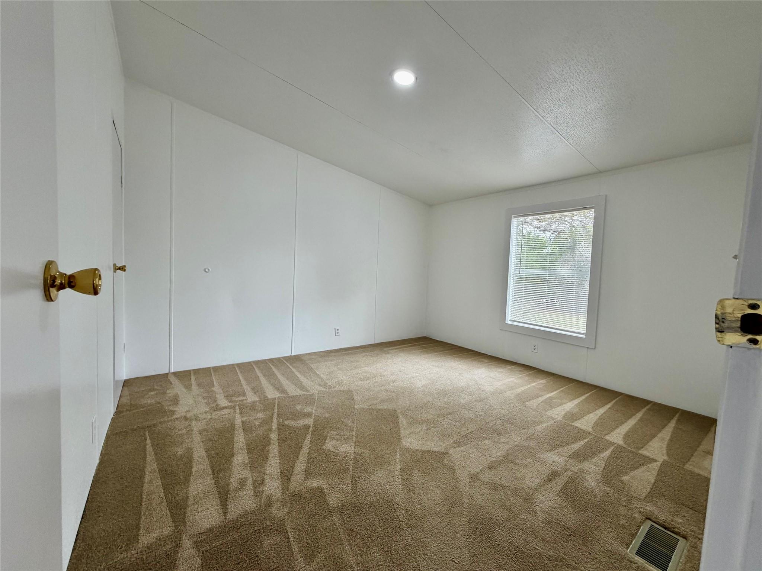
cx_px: 381
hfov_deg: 102.1
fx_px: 308
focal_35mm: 14
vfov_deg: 85.7
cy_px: 286
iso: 125
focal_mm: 2.22
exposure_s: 1/120
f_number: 2.2
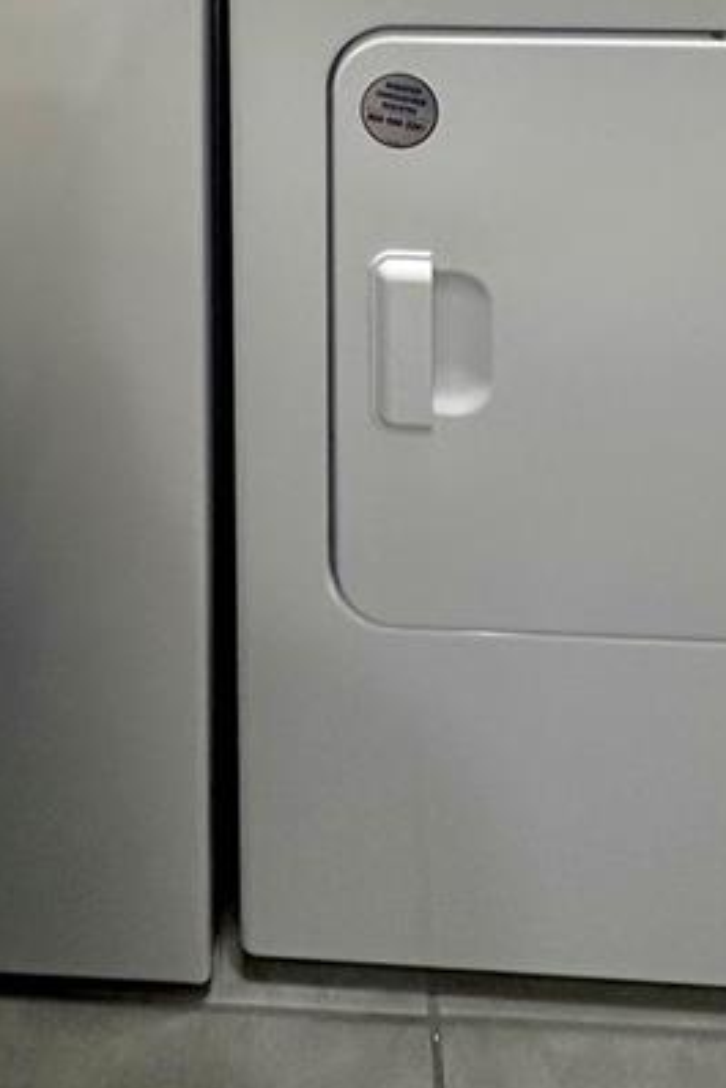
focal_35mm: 44
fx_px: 1330
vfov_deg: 29.2
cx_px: 238
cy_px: -512
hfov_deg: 30.3
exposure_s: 1/120
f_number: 2.2
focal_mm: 2.22
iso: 200
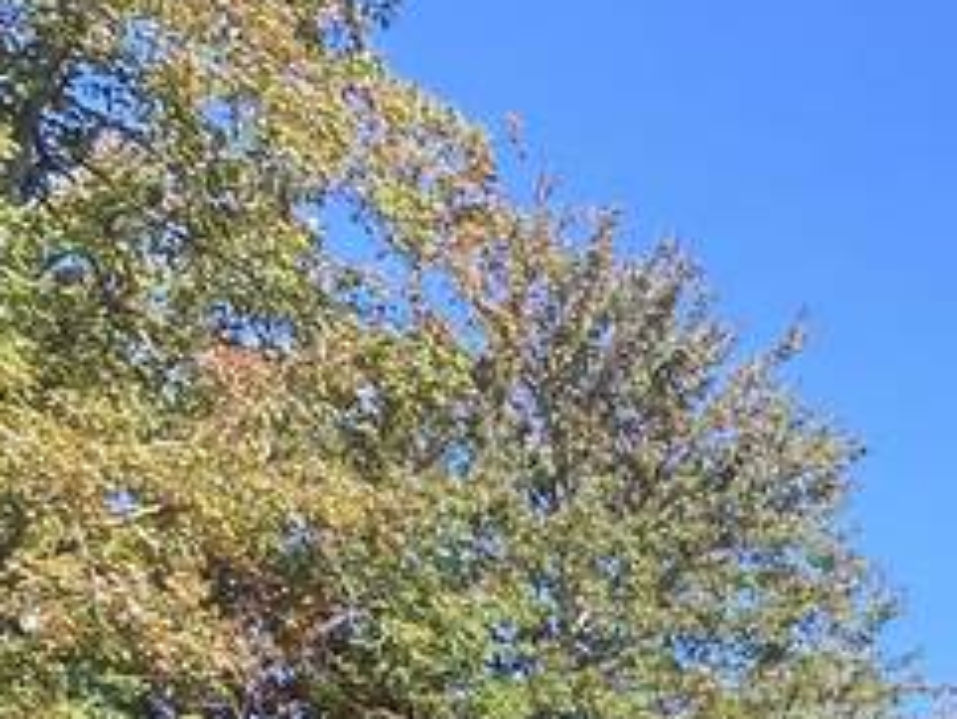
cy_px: 1700
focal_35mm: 138
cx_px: 2009
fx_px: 3817
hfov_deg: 12.3
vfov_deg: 9.6
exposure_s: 1/588
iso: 32
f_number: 1.8
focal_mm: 4.25
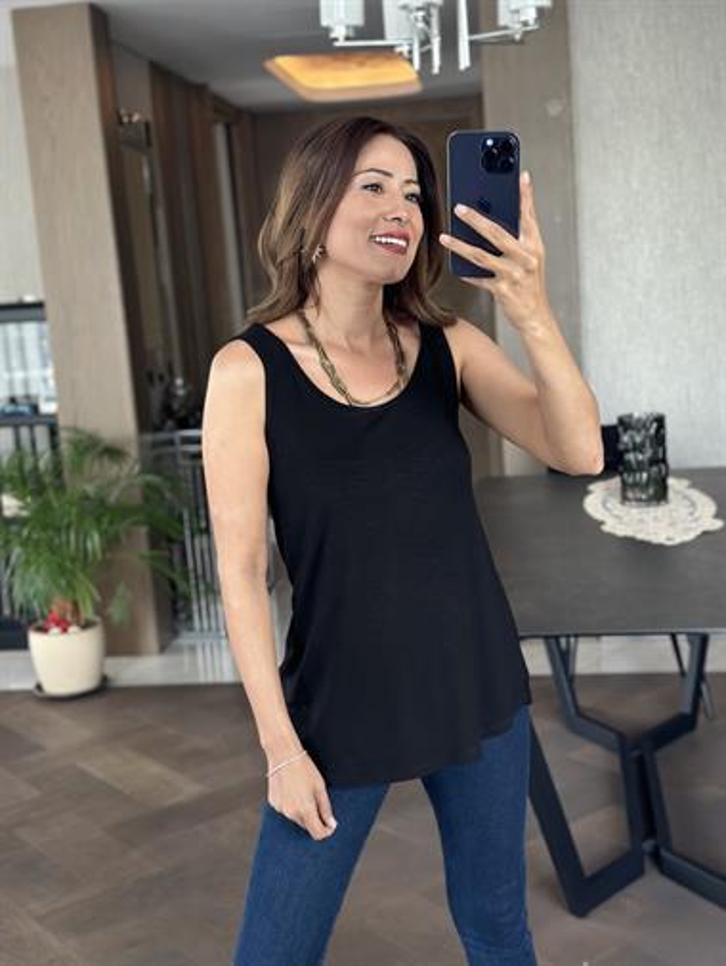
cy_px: 483
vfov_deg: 39.6
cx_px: 363
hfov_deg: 30.3
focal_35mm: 48
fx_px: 1341
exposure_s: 1/60
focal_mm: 6.86
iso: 250
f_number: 1.78
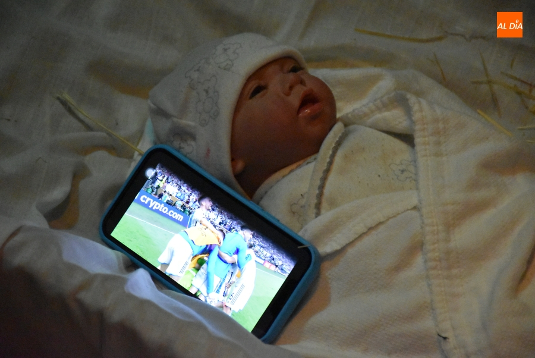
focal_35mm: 210
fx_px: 3124
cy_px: 179
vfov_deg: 6.6
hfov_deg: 9.8
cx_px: 268
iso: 12800
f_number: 5.6
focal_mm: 140
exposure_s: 1/100
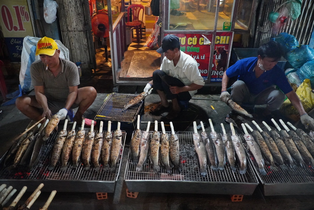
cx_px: 157
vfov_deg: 48.0
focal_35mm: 27
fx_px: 236
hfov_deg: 67.3
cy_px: 105
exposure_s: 1/60
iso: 6400
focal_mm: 18
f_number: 4
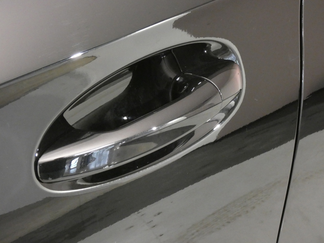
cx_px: 162
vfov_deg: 18.7
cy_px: 122
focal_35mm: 79
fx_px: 739
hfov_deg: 24.7
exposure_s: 1/10
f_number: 4.5
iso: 1600
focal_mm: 14.1
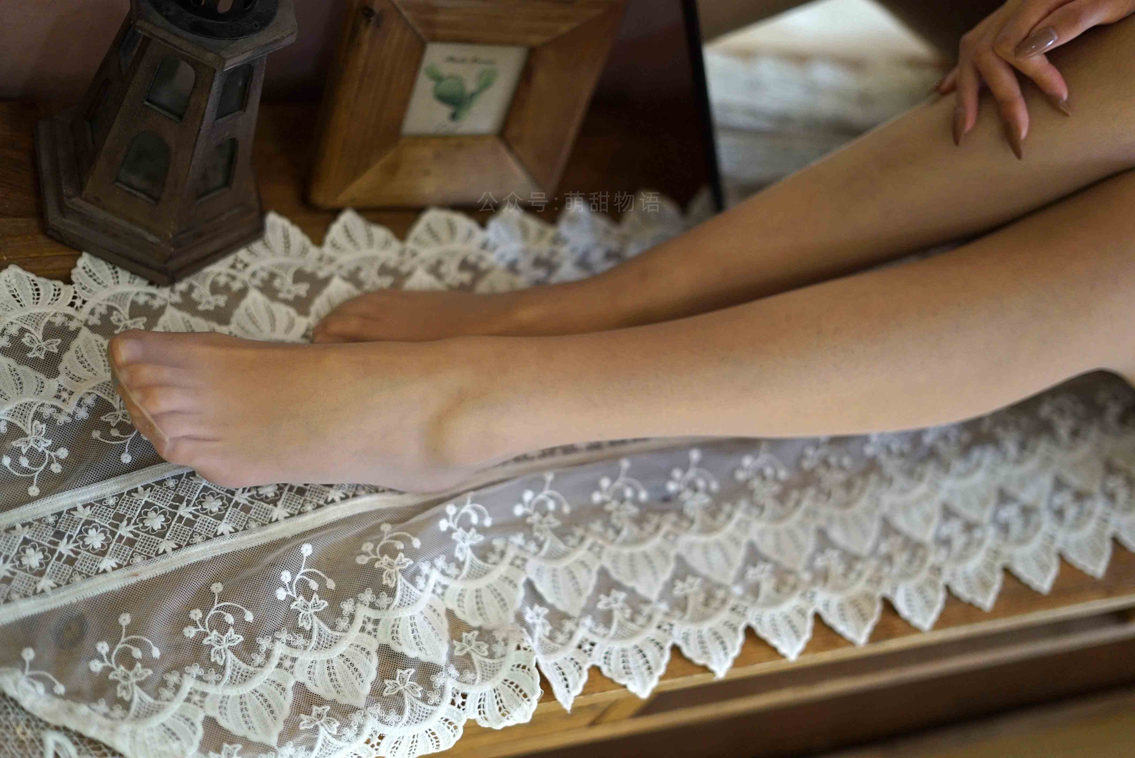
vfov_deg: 27.0
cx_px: 568
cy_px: 379
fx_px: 1577
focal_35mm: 50
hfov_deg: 39.6
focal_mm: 50
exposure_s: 1/160
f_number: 2
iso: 1250
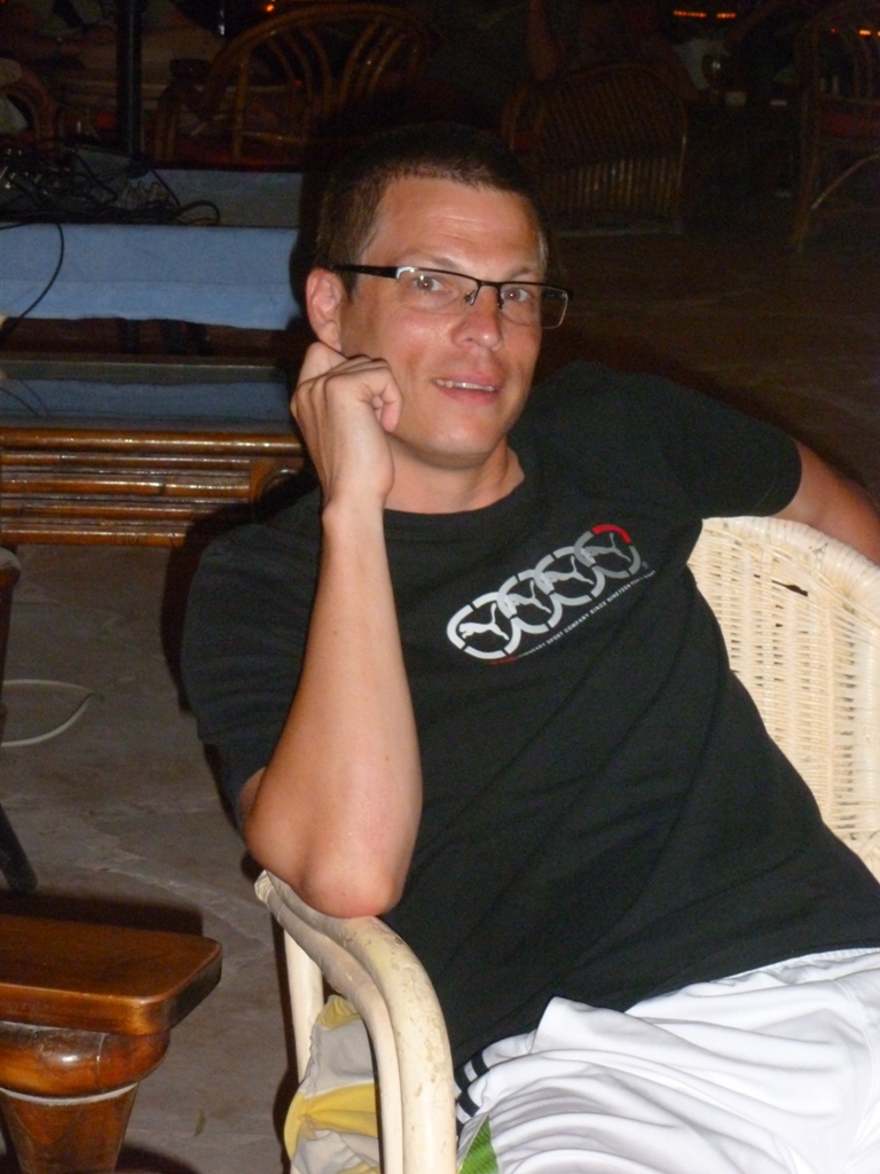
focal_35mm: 96
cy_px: 587
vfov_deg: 20.4
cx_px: 440
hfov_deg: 15.4
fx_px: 3254
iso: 640
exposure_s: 1/60
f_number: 5
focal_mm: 17.3
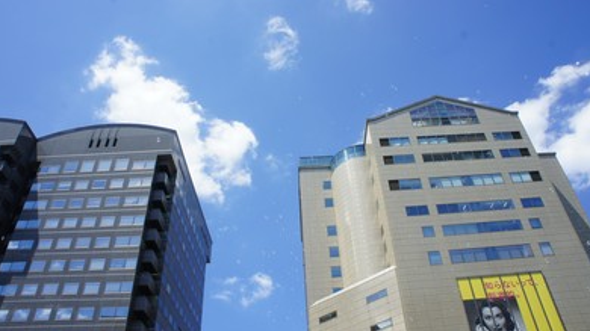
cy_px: 151
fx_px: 454
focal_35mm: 29
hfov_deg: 66.1
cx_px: 290
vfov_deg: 40.1
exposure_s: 1/200
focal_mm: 18
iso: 200
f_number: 11
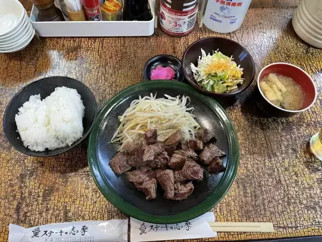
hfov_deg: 67.3
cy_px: 121
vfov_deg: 53.1
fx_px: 242
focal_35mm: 26
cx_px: 161
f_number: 1.6
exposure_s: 1/50
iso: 200
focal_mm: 4.2
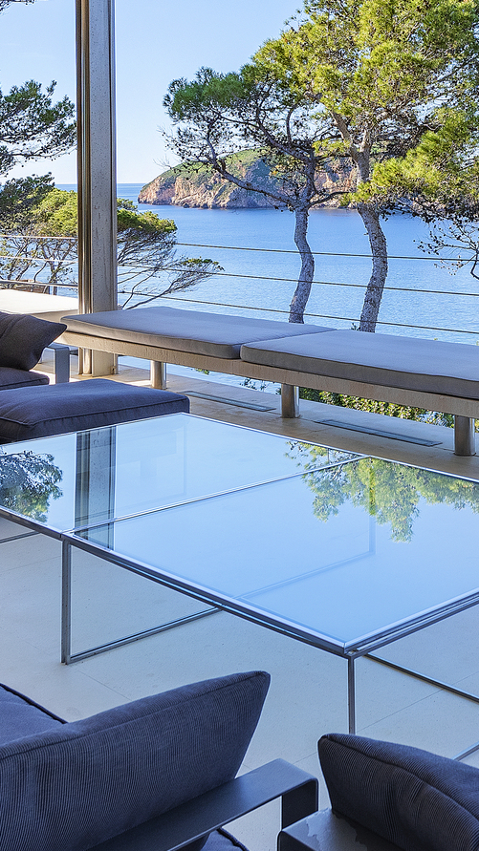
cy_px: 258
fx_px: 1084
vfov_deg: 42.1
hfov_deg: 24.2
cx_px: 430
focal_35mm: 48
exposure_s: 1/500
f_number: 8
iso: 100
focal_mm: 17
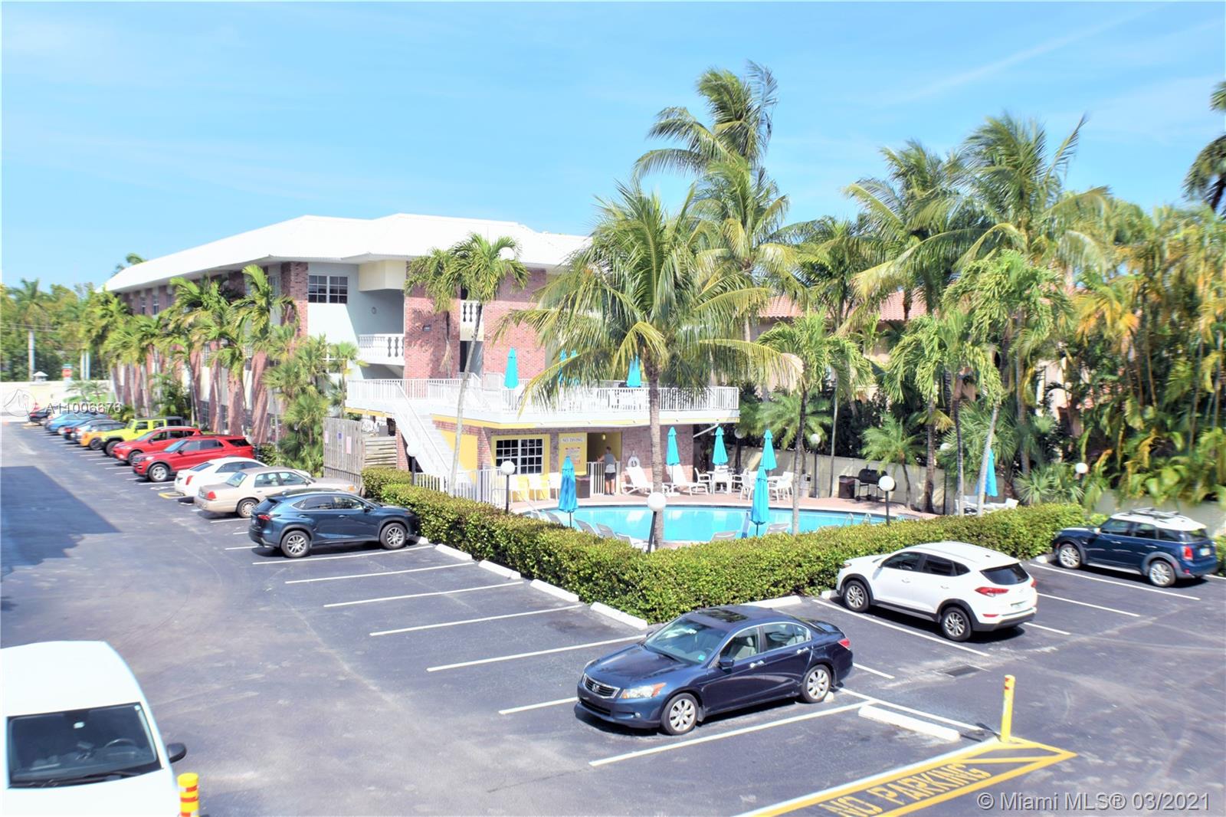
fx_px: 1481
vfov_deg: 30.8
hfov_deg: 45.0
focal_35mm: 44
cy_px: 408
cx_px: 613
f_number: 10
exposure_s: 1/400
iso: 200
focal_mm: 29
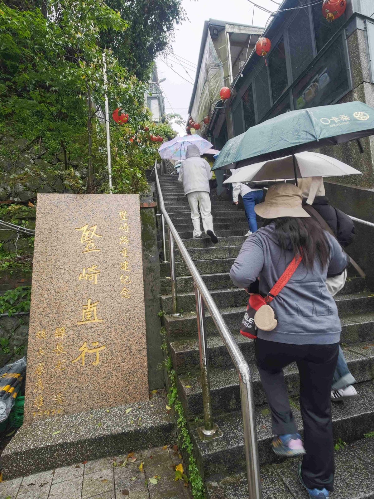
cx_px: 187
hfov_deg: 74.7
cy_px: 250
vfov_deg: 91.0
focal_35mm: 17
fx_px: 245
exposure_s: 1/60
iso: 125
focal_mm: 2.03
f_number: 1.8
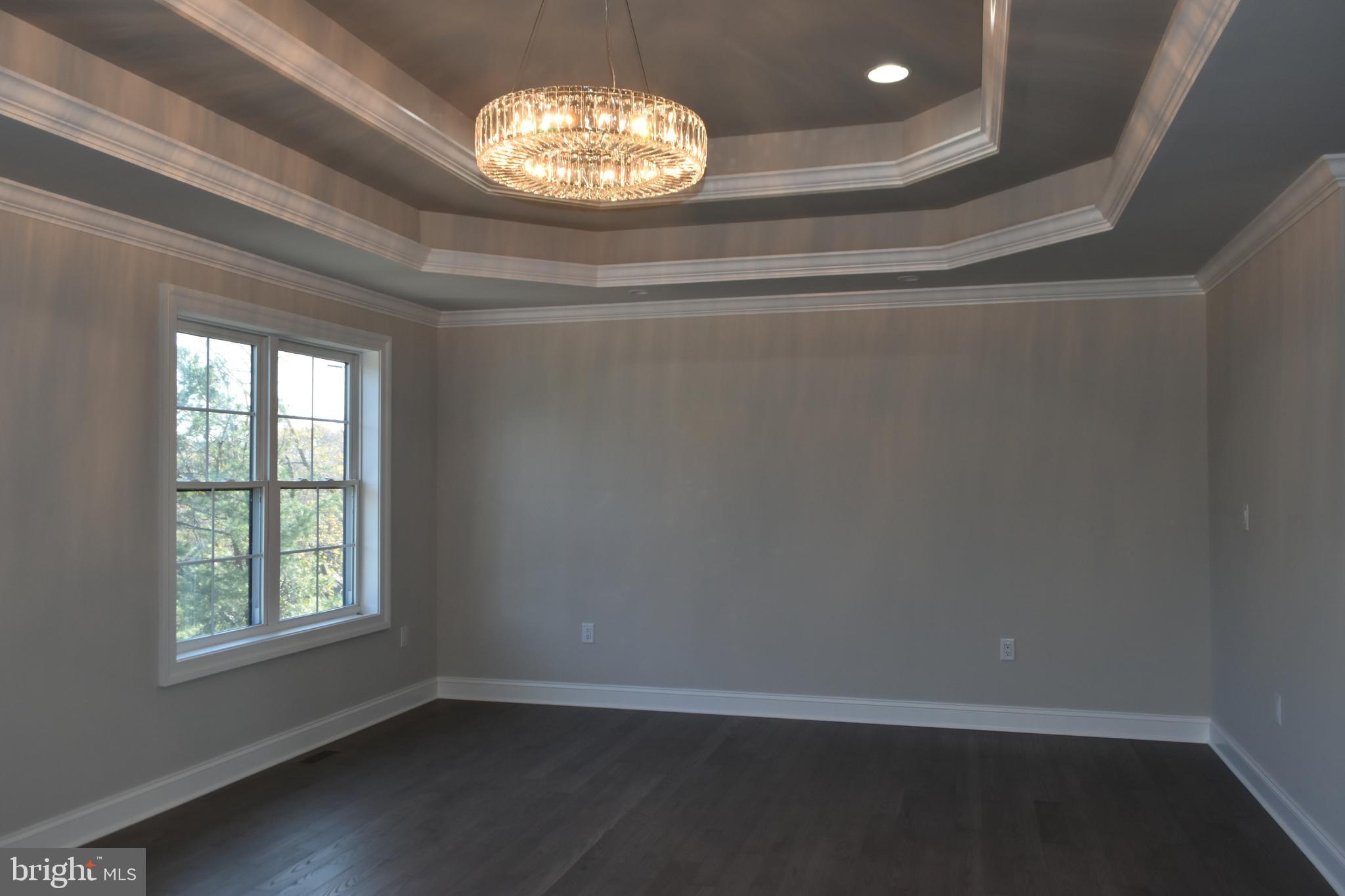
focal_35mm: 27
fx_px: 1009
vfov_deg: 47.9
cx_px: 672
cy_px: 448
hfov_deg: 67.4
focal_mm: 18
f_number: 5.6
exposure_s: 1/125
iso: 720
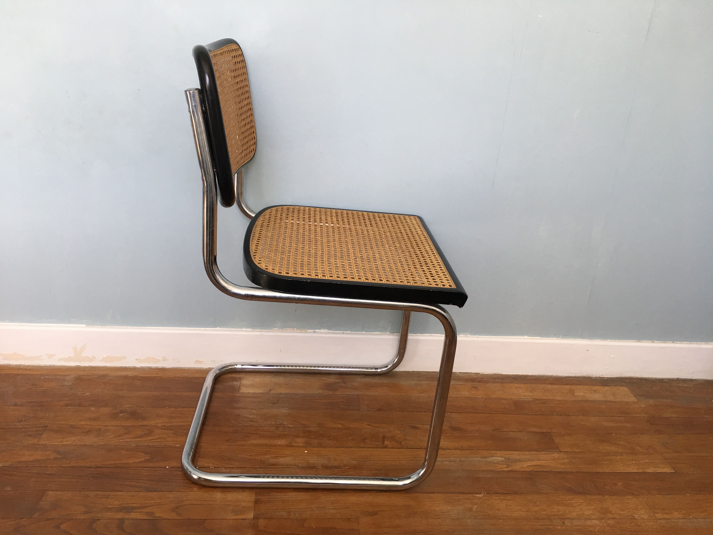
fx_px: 597
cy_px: 268
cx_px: 356
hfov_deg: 61.7
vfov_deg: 48.2
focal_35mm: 29
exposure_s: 1/33
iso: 25
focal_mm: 4.15
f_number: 2.2
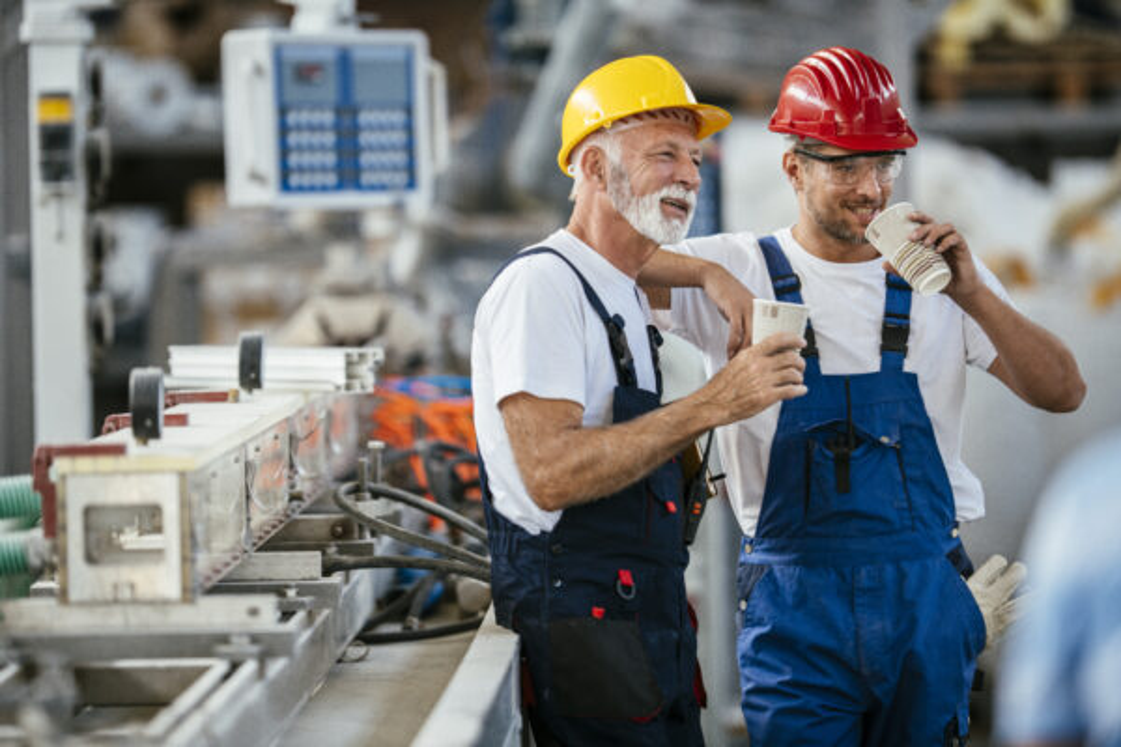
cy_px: 374
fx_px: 6227
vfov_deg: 6.9
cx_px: 560
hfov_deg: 10.3
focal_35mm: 200
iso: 500
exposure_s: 1/500
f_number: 2
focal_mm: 200
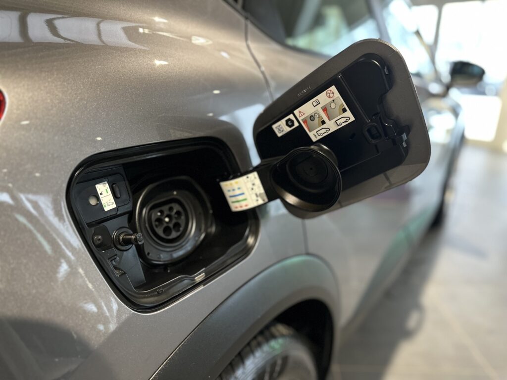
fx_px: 352
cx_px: 254
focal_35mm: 24
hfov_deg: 71.6
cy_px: 190
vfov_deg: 56.8
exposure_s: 1/47
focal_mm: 6.86
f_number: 1.78
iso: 320
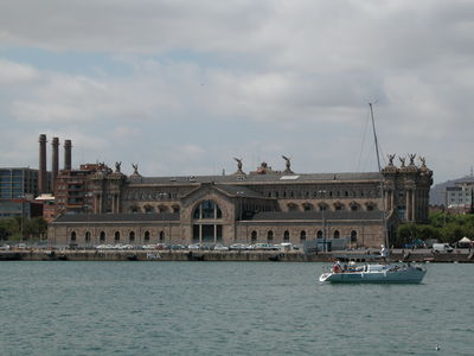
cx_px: 237
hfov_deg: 18.4
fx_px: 1465
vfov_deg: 13.8
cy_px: 178
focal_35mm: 107
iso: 100
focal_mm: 27.3
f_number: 6.6
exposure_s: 1/621
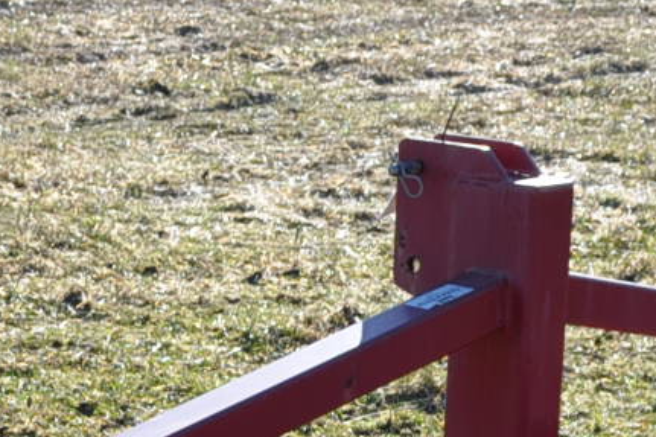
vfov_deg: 7.4
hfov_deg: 11.5
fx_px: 3260
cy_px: 778
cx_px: 204
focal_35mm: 179
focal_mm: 24
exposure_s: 1/200
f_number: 7.1
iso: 200
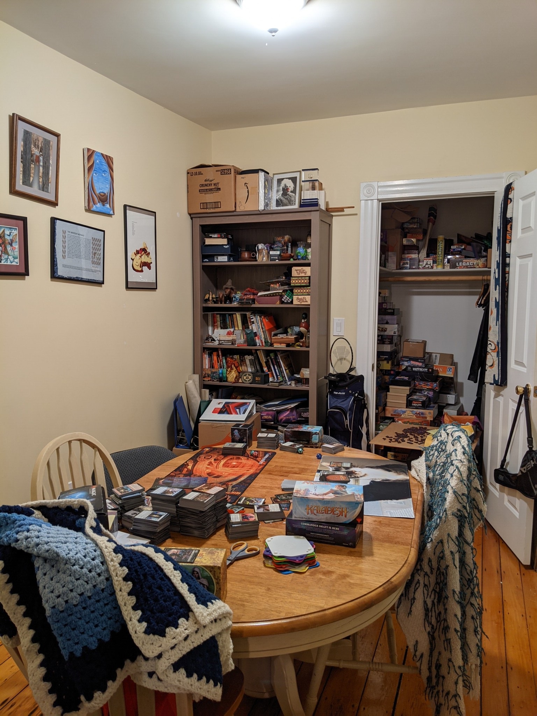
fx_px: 558
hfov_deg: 51.4
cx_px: 268
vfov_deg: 65.3
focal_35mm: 27
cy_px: 358
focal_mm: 4.44
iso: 65
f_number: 1.8
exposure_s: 1/17.1
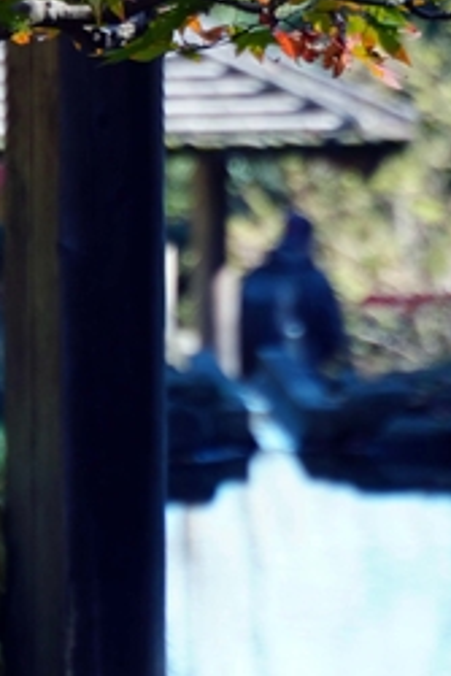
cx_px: 196
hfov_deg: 2.1
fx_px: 12353
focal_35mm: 658
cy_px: -362
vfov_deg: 3.1
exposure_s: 1/50
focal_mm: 137.4
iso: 100
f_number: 6.3
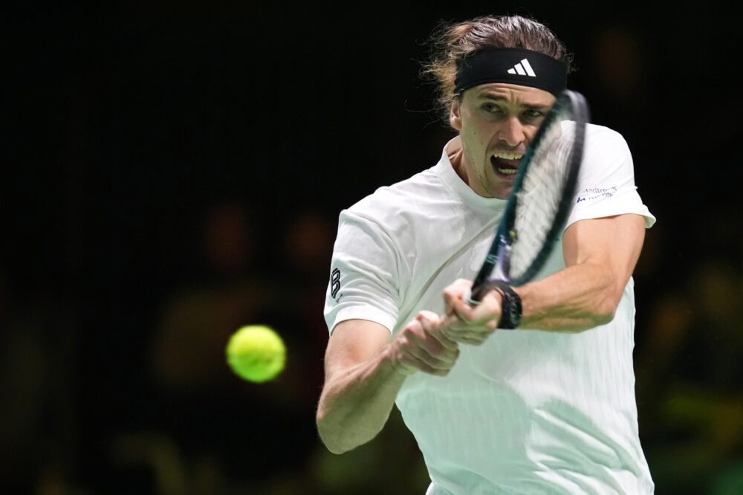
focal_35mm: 400
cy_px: 248
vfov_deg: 3.4
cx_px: 372
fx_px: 8252
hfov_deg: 5.2
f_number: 3.2
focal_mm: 400
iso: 6400
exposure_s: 1/2000
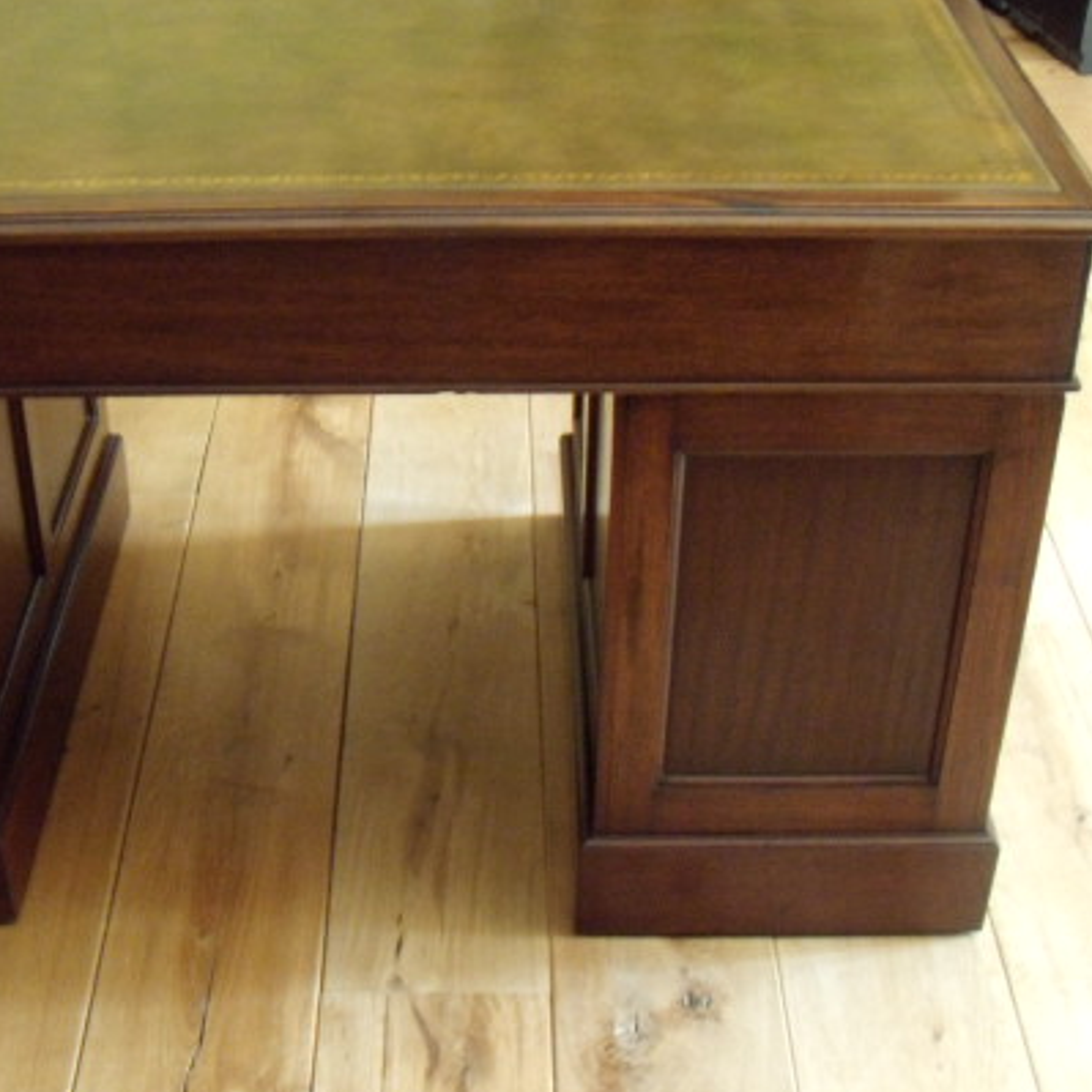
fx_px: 1820
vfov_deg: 33.4
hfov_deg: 32.8
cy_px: 520
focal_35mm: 51
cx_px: 276
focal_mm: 6.4
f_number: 3.6
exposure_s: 1/10
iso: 400
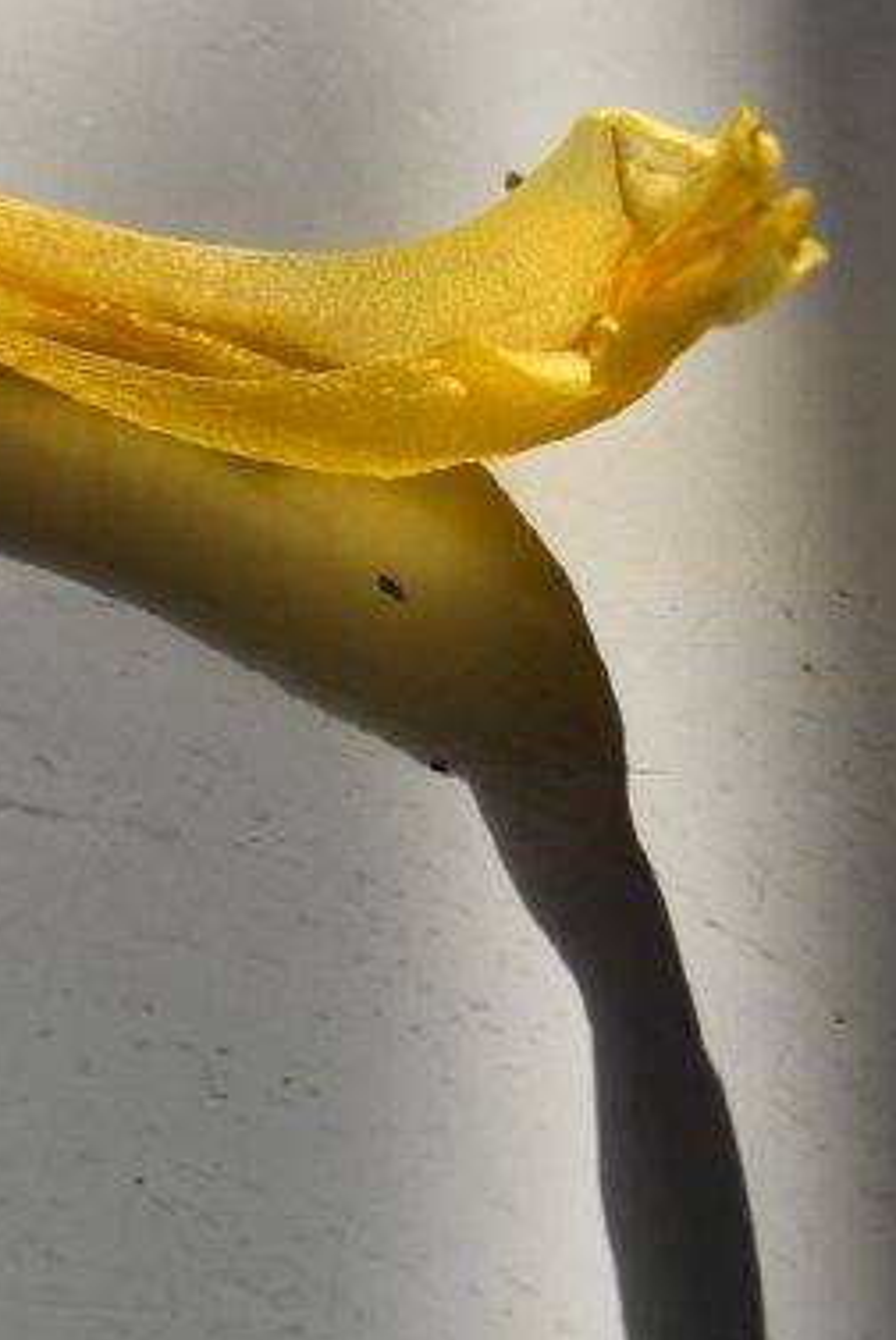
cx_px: 270
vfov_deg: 15.3
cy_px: 853
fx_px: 4986
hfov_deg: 10.3
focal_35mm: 134
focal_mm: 55
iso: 200
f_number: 10
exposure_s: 1/400
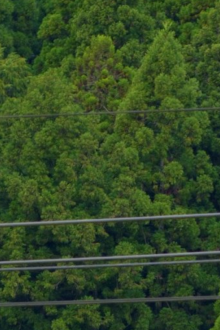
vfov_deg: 3.0
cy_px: 807
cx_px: 141
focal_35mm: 683
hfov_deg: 2.0
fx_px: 6265
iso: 640
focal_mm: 90
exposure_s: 1/100
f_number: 5.6
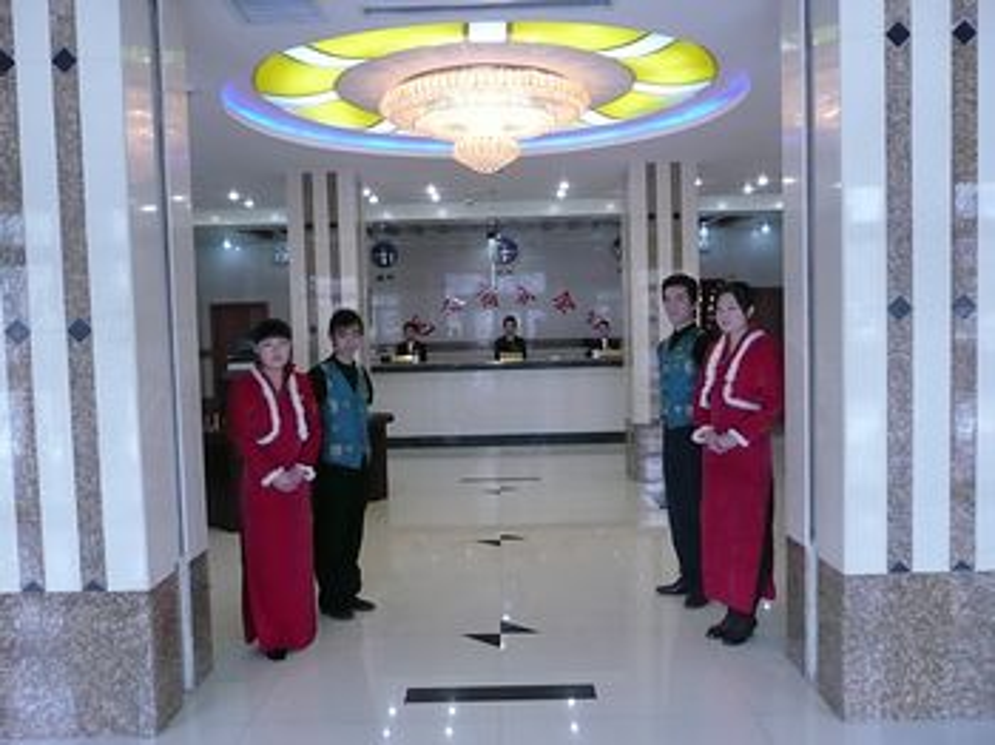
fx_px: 919
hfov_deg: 56.8
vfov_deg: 44.1
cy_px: 372
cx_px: 498
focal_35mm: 32
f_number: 3.5
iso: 250
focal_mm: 5.2
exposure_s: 1/30
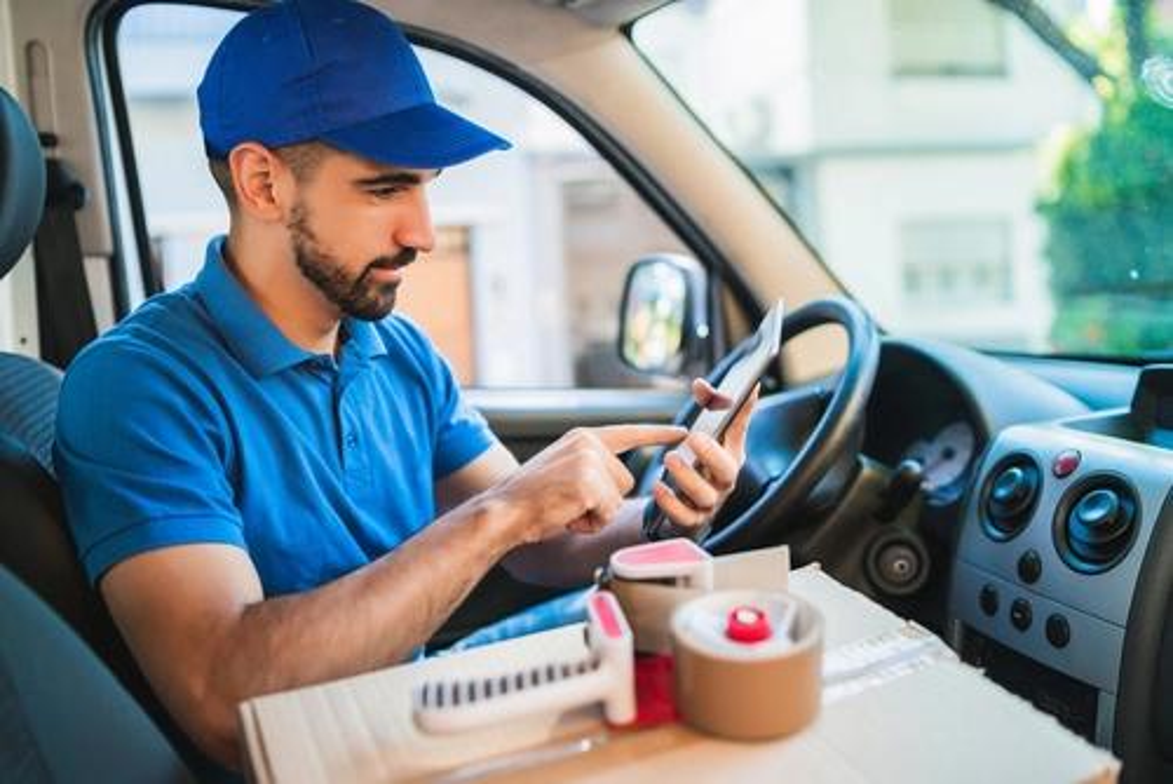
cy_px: 392
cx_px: 586
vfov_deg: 37.9
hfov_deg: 54.4
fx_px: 1141
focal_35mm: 35
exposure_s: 1/160
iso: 100
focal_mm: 35
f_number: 2
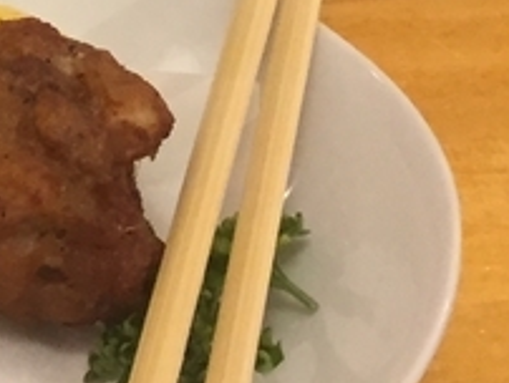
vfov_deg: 9.7
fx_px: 2164
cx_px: -592
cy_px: -232
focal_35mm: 147
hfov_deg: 11.7
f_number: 2.2
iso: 125
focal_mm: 4.15
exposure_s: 1/30
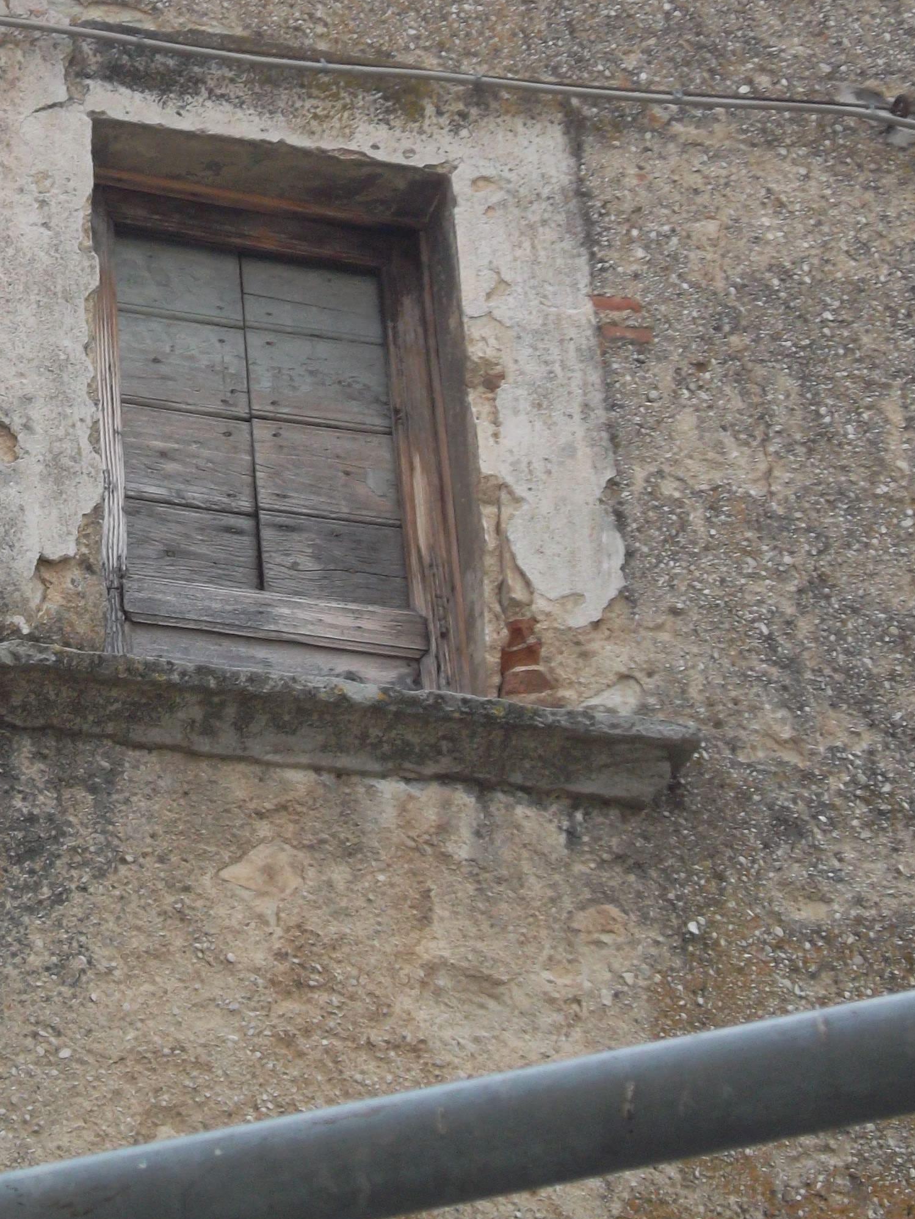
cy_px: 417
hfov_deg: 9.3
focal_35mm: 160
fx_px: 5638
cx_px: 149
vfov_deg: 12.3
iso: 80
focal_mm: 13.2
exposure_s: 1/140
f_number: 3.9
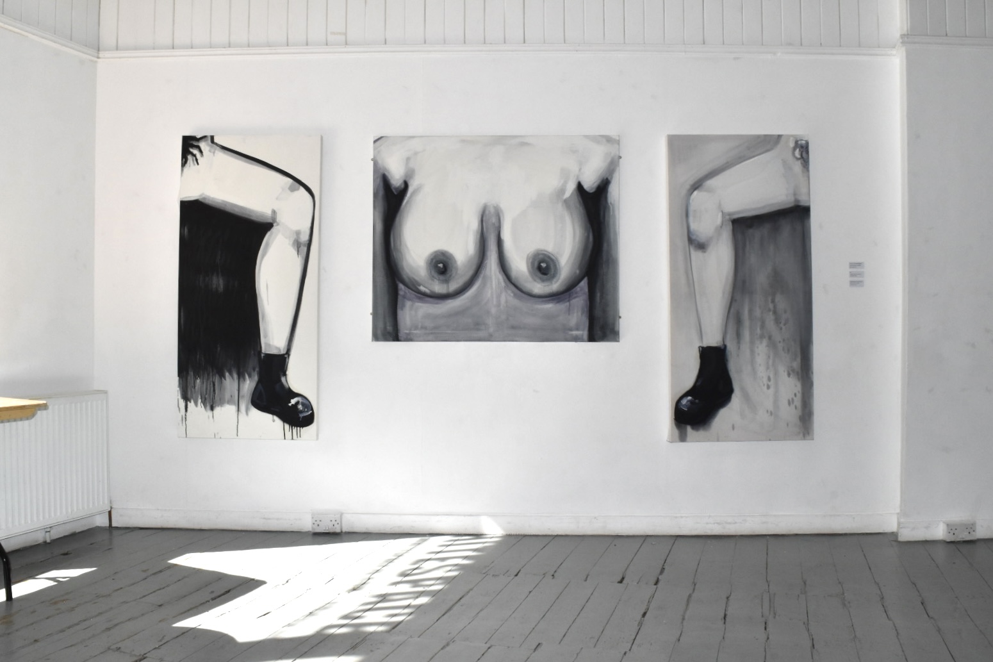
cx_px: 496
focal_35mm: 27
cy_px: 331
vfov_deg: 47.9
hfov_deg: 67.4
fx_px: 745
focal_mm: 18
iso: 800
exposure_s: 1/200
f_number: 18
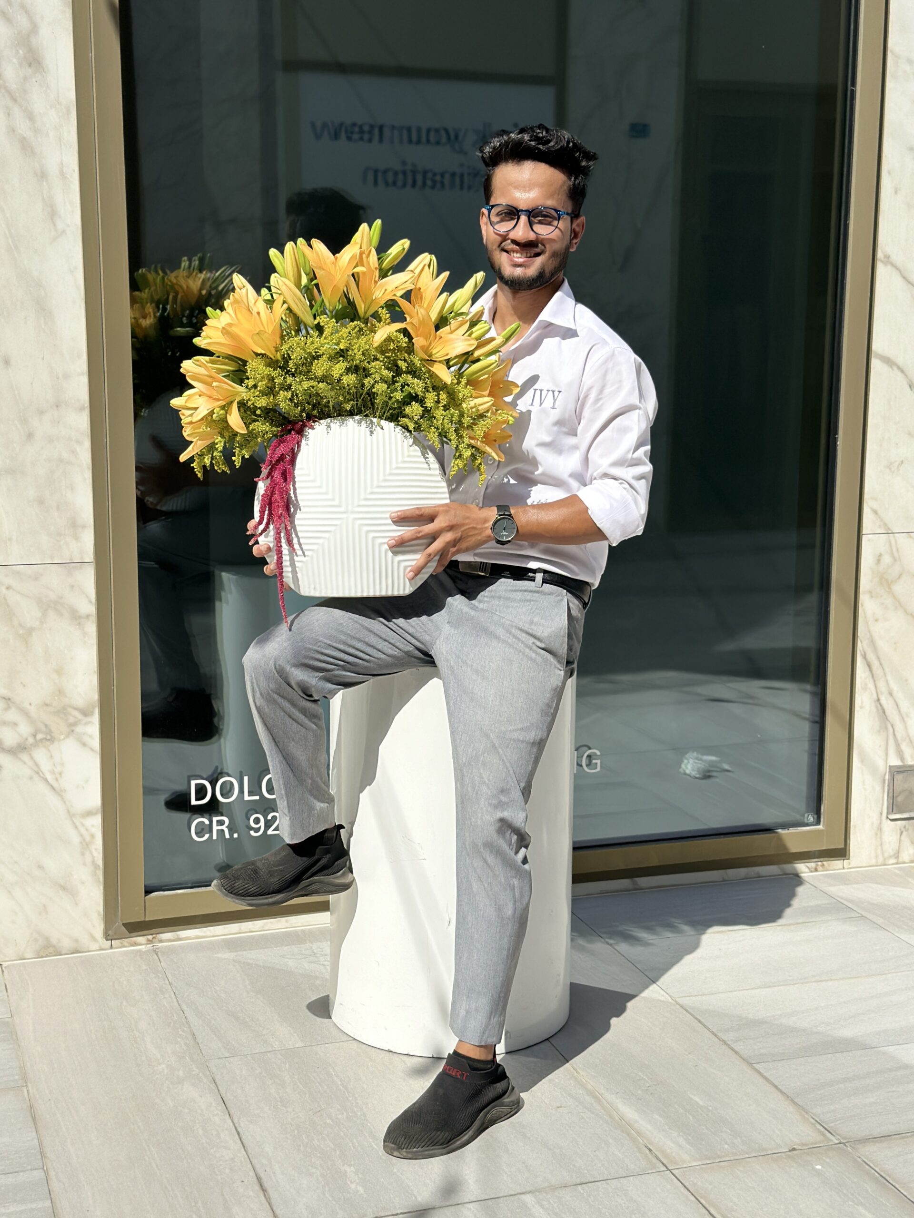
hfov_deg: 30.3
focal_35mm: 48
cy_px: 609
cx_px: 457
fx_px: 1690
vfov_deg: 39.7
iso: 80
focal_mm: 6.86
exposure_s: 1/7634
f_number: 1.78
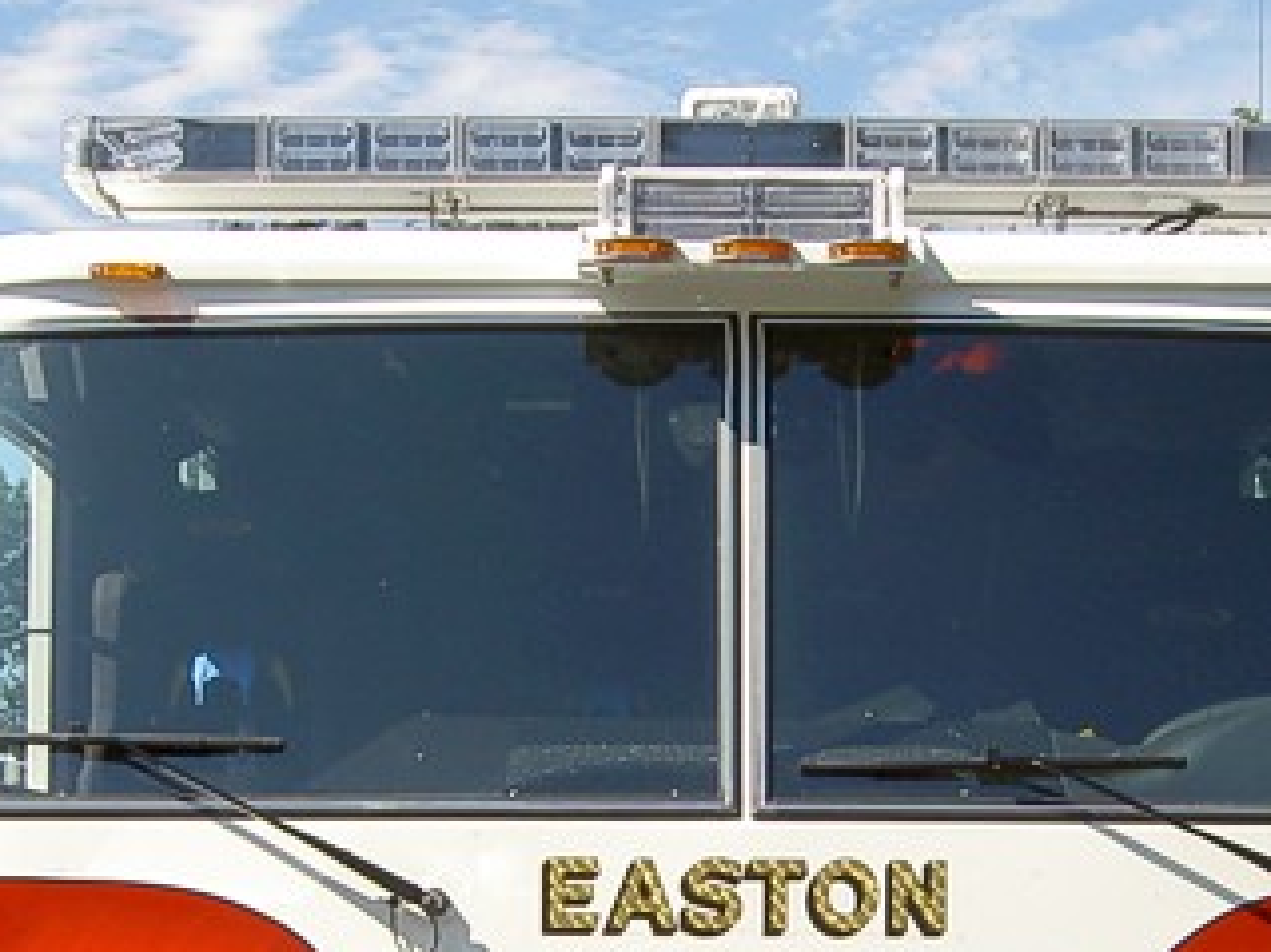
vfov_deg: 17.9
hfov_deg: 24.4
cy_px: 966
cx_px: 725
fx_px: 2936
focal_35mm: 80
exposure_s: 1/250
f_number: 4.7
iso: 50
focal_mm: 5.6
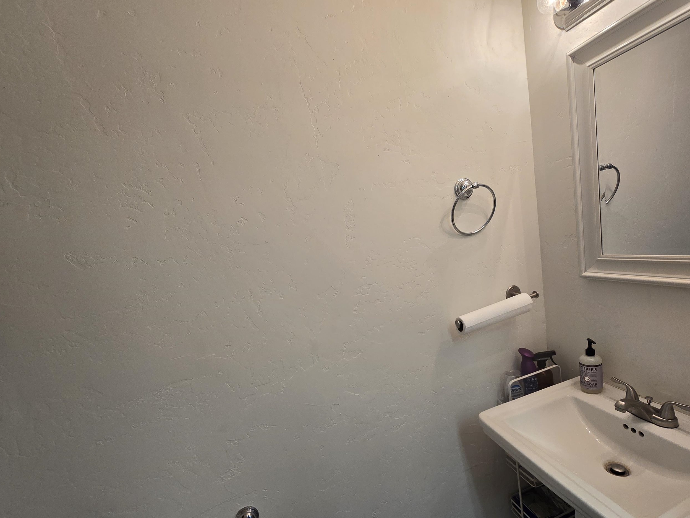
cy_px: 295
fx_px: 319
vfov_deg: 77.7
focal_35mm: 16
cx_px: 385
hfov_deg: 94.1
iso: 80
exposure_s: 1/60
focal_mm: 2.2
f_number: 2.2
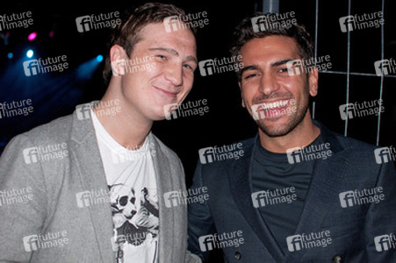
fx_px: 577
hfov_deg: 37.9
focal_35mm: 52
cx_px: 198
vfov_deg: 25.7
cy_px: 132
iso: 320
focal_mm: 35
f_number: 2.8
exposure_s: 1/125
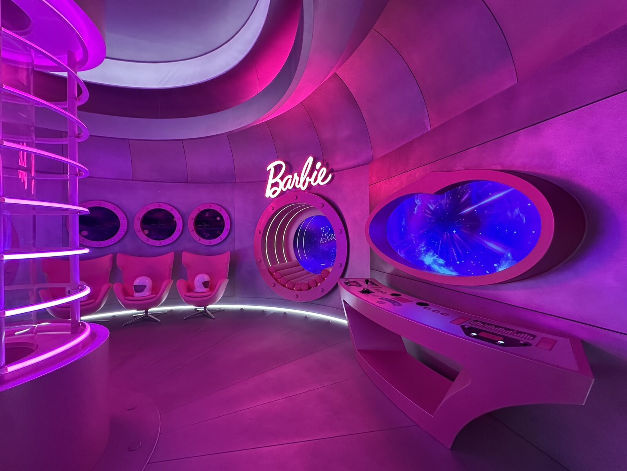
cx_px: 314
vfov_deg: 85.7
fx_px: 254
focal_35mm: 14
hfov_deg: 102.1
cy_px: 236
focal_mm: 2.22
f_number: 2.2
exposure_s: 1/59
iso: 320
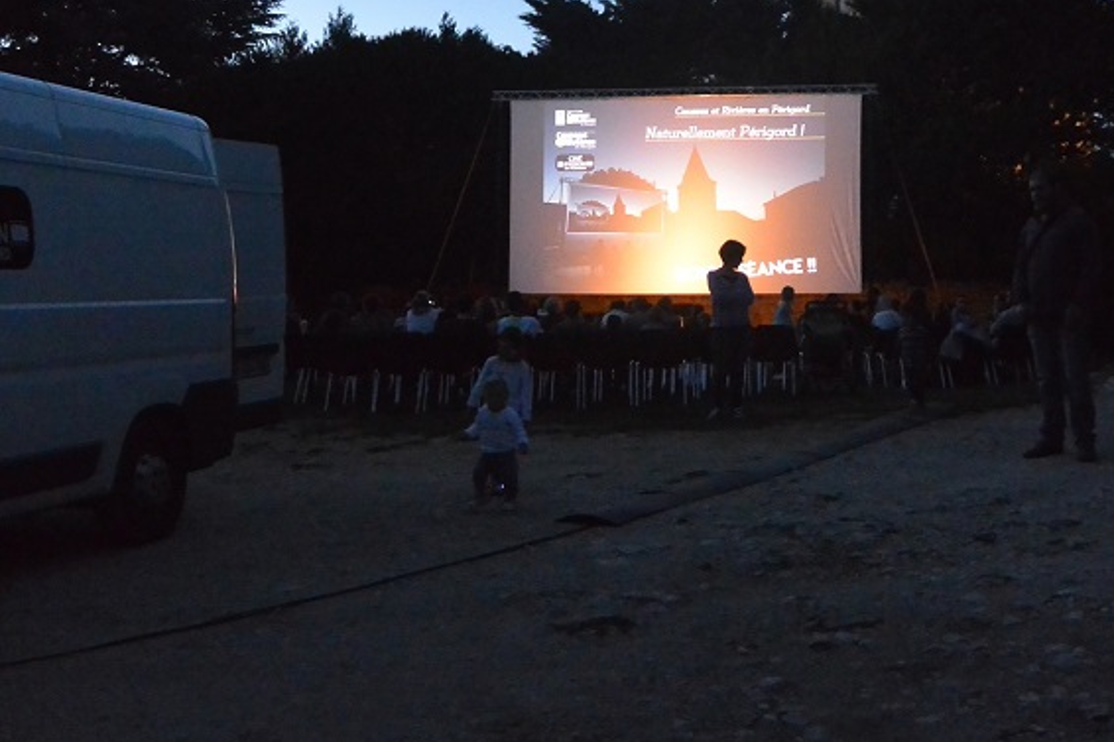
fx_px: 1268
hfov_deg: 47.0
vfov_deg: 32.3
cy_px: 235
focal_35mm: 41
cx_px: 693
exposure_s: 1/20
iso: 3200
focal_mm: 11
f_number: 3.5
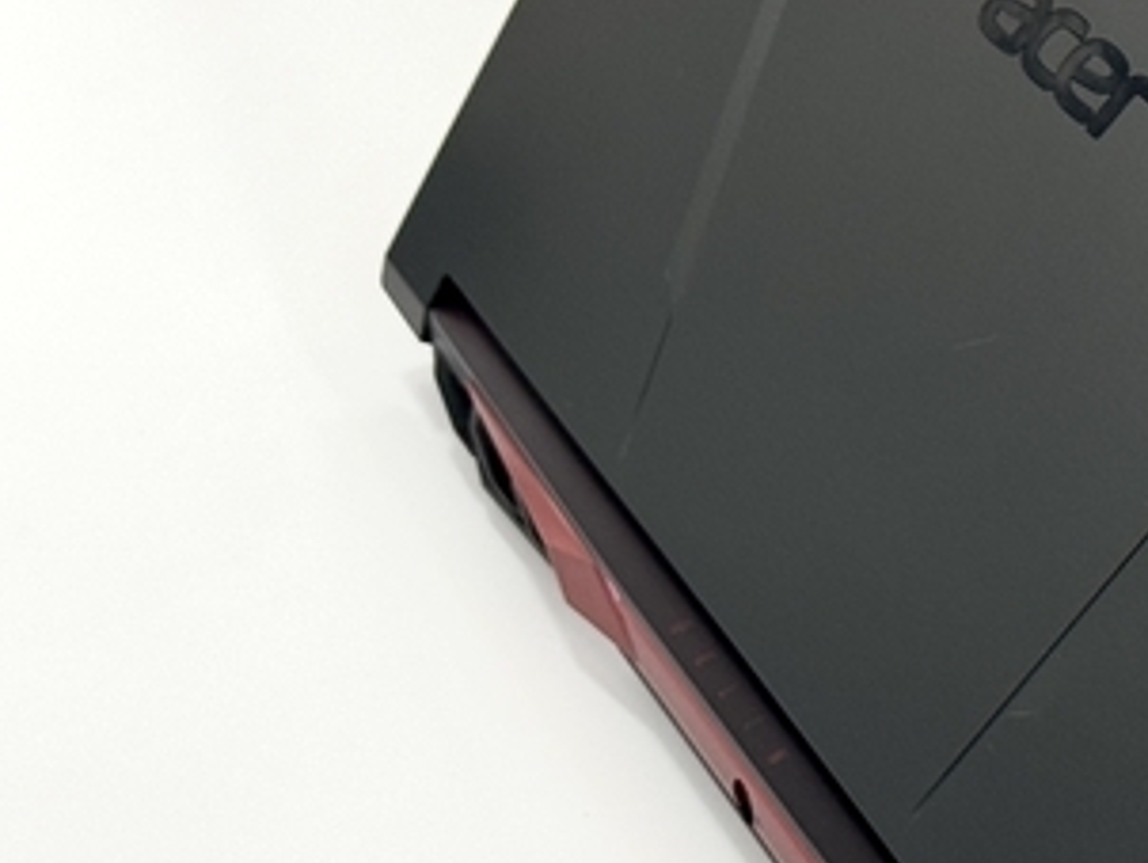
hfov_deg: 15.1
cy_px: 221
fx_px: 4215
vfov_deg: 11.7
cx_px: 1311
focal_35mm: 127
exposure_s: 1/100
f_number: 1.78
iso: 64
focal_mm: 6.76
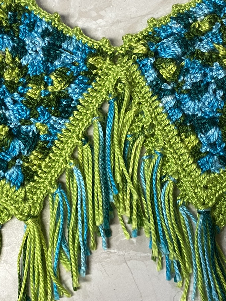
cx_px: 116
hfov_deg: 25.2
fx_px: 505
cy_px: 103
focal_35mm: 58
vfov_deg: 33.0
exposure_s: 1/60
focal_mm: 4.25
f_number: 1.8
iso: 100
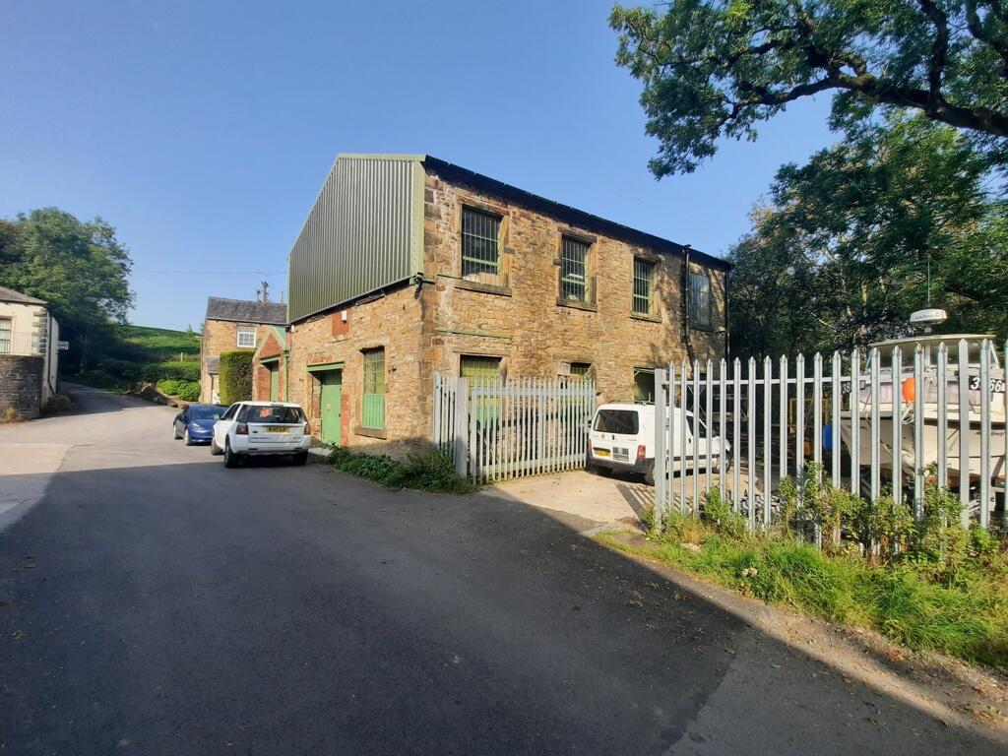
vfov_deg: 89.9
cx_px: 504
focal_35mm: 13
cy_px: 378
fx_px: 379
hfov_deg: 106.2
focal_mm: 1.74
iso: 40
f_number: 2.2
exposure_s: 1/765
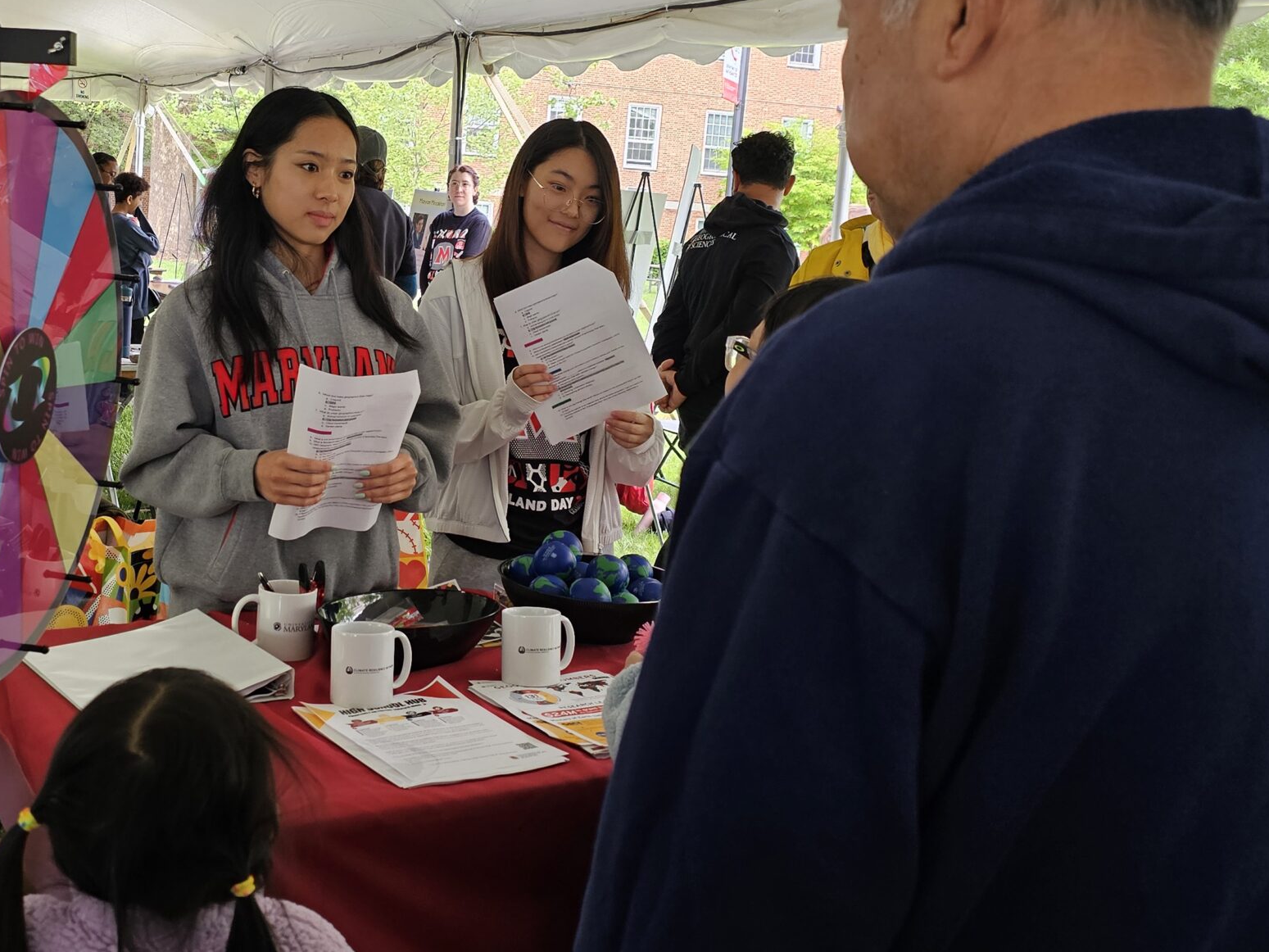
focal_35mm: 38
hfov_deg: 48.0
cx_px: 400
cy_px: 441
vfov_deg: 37.7
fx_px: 1393
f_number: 1.7
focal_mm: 6.3
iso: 160
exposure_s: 1/180
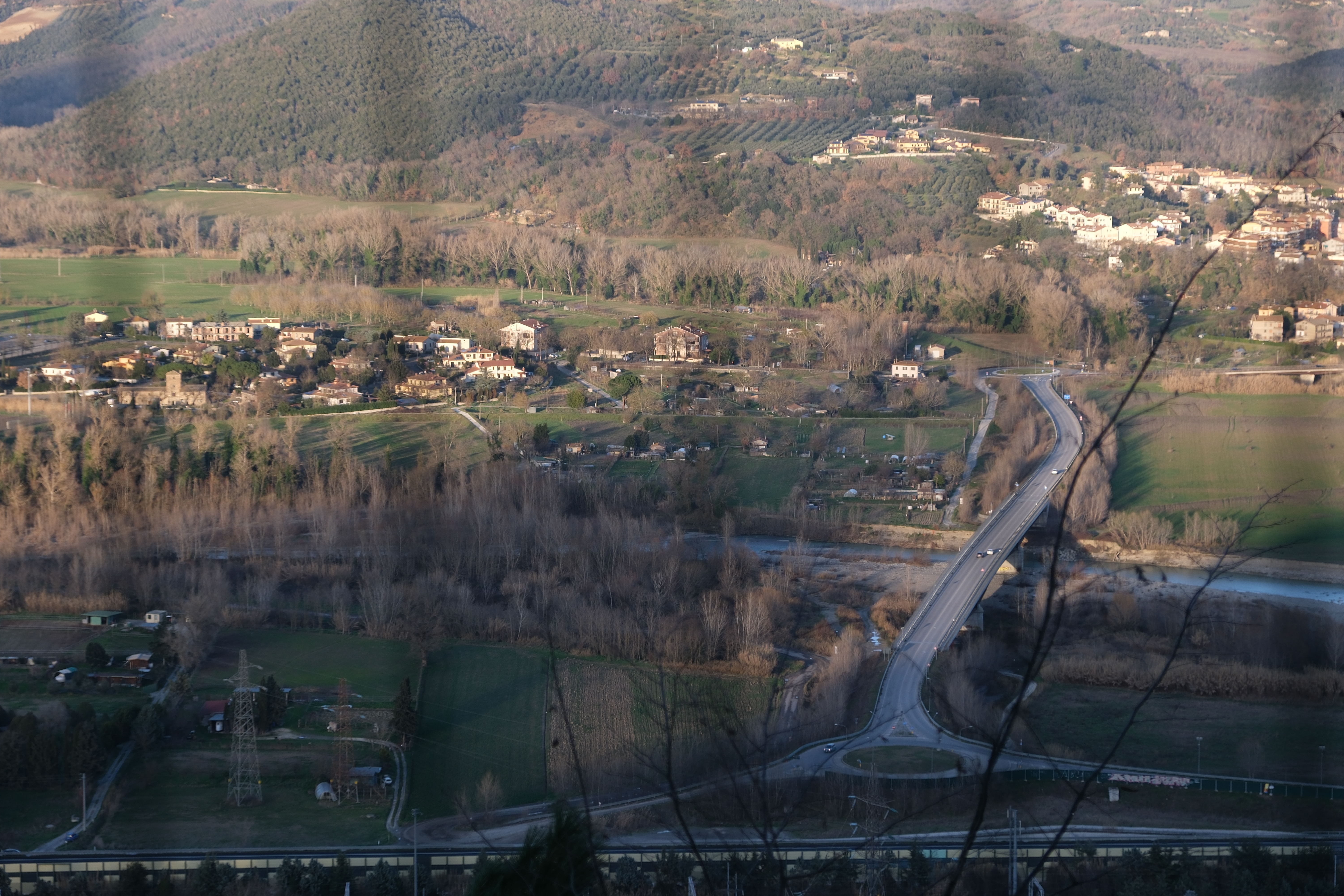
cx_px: 690
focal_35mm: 86
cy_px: 454
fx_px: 3210
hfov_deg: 23.6
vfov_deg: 15.9
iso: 200
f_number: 4
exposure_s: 1/500
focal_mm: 55
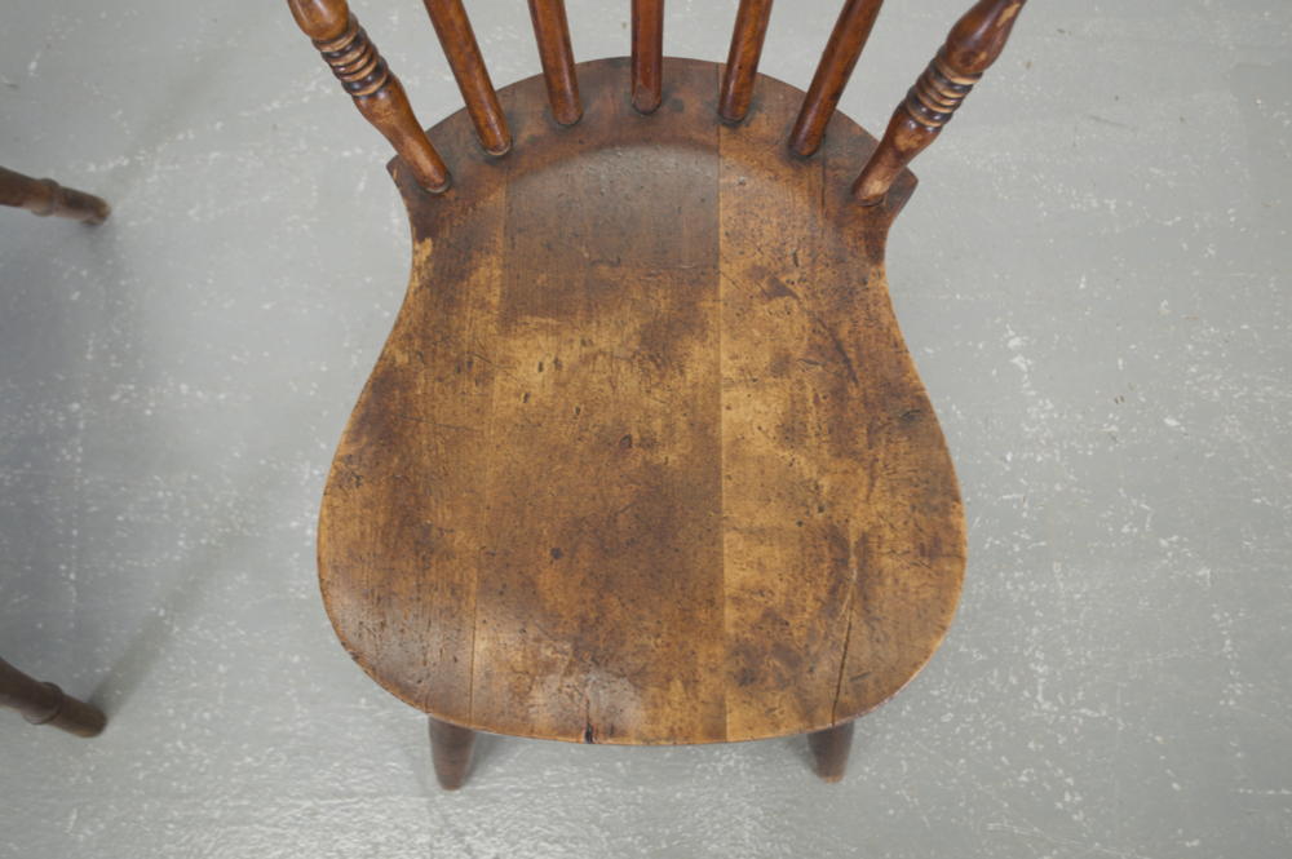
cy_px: 430
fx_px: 1291
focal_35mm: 36
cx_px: 646
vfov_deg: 36.8
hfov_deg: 53.2
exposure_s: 1/15
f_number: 4
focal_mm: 24
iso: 200
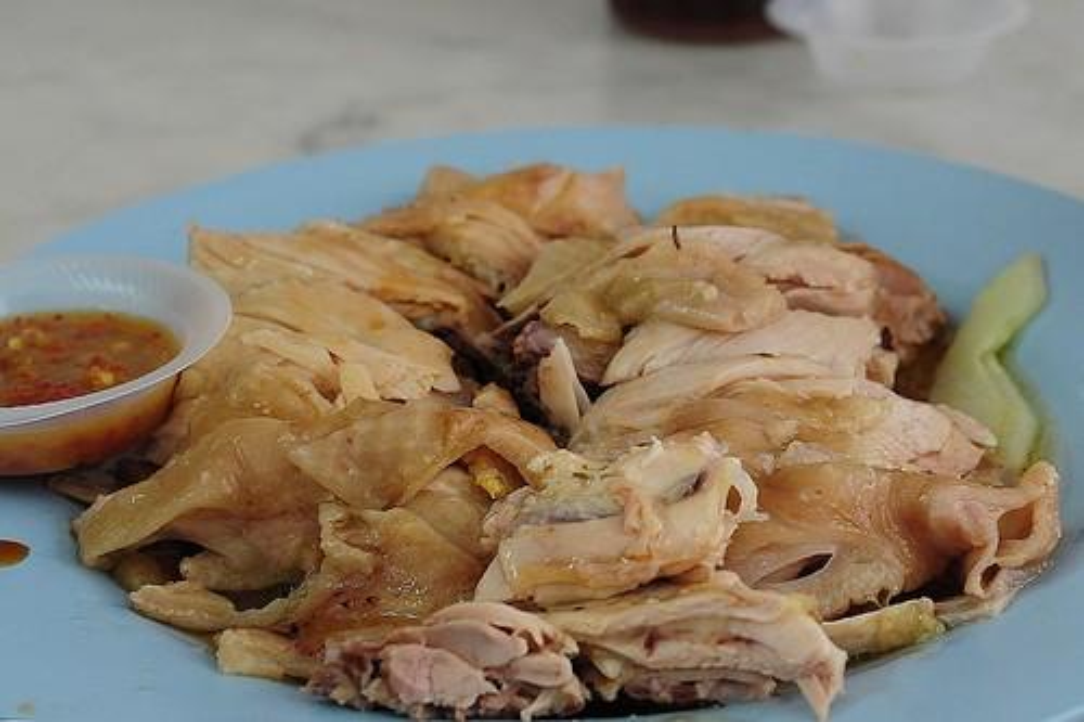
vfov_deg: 25.7
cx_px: 542
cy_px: 361
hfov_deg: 37.9
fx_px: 1580
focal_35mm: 52
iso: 800
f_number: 7.1
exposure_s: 1/25
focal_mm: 35
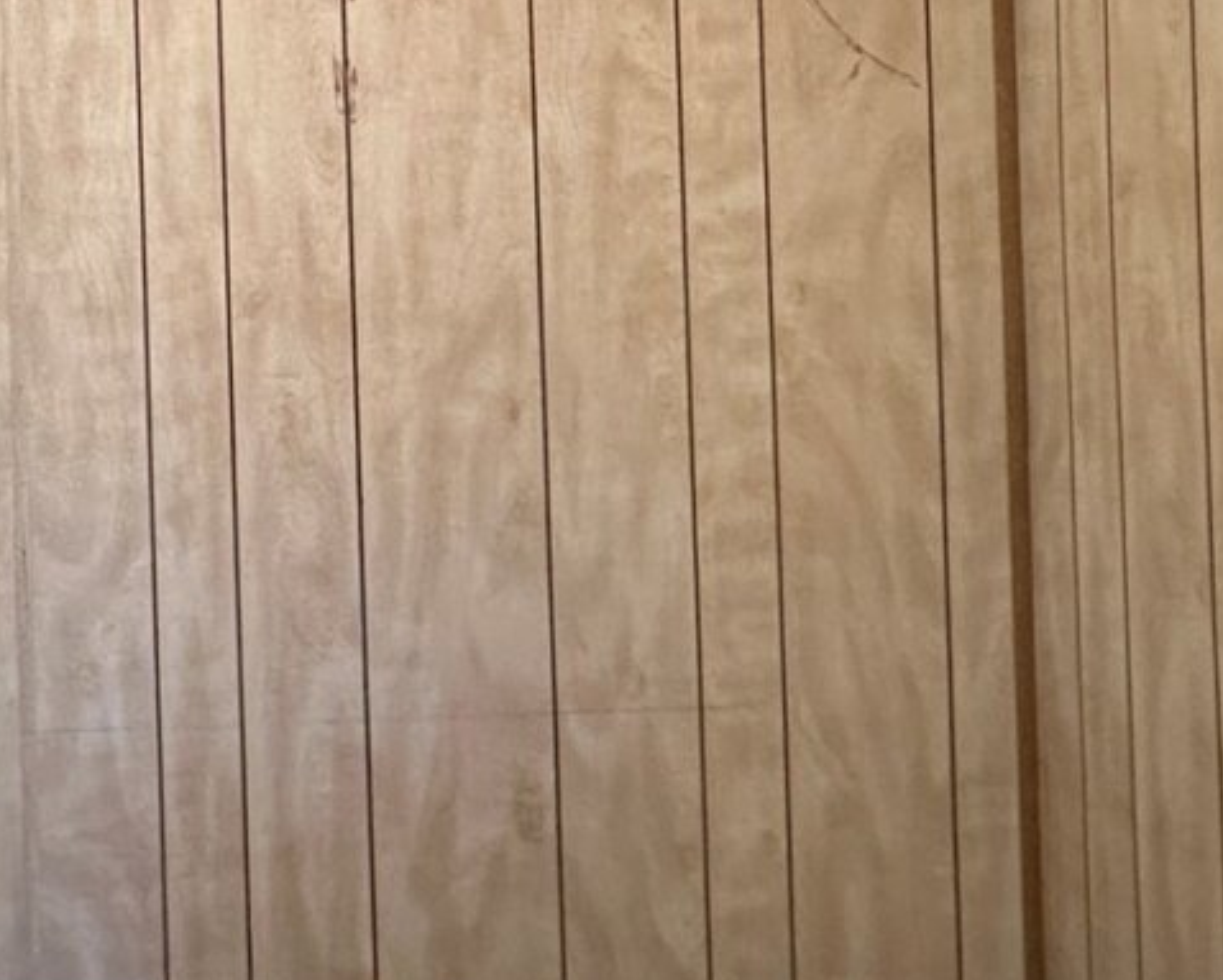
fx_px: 1449
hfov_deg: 44.2
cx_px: 302
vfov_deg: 36.7
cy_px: 269
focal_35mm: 40
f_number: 2.2
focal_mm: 2.22
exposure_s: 1/60
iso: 640
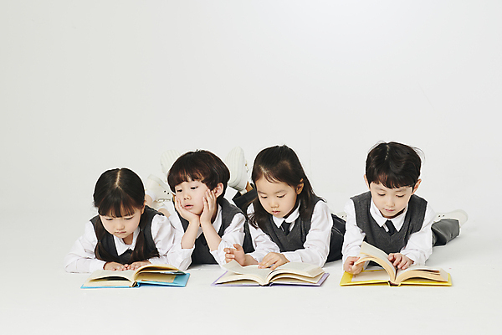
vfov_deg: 16.1
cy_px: 168
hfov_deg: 23.9
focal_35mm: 85
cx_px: 251
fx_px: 1185
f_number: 8
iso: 160
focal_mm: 85
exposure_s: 1/125
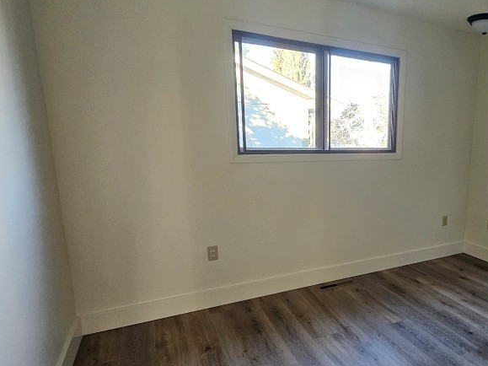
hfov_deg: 68.2
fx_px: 324
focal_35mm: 23
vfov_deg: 58.7
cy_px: 205
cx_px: 378
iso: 250
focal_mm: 2.2
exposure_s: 1/60
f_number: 2.2
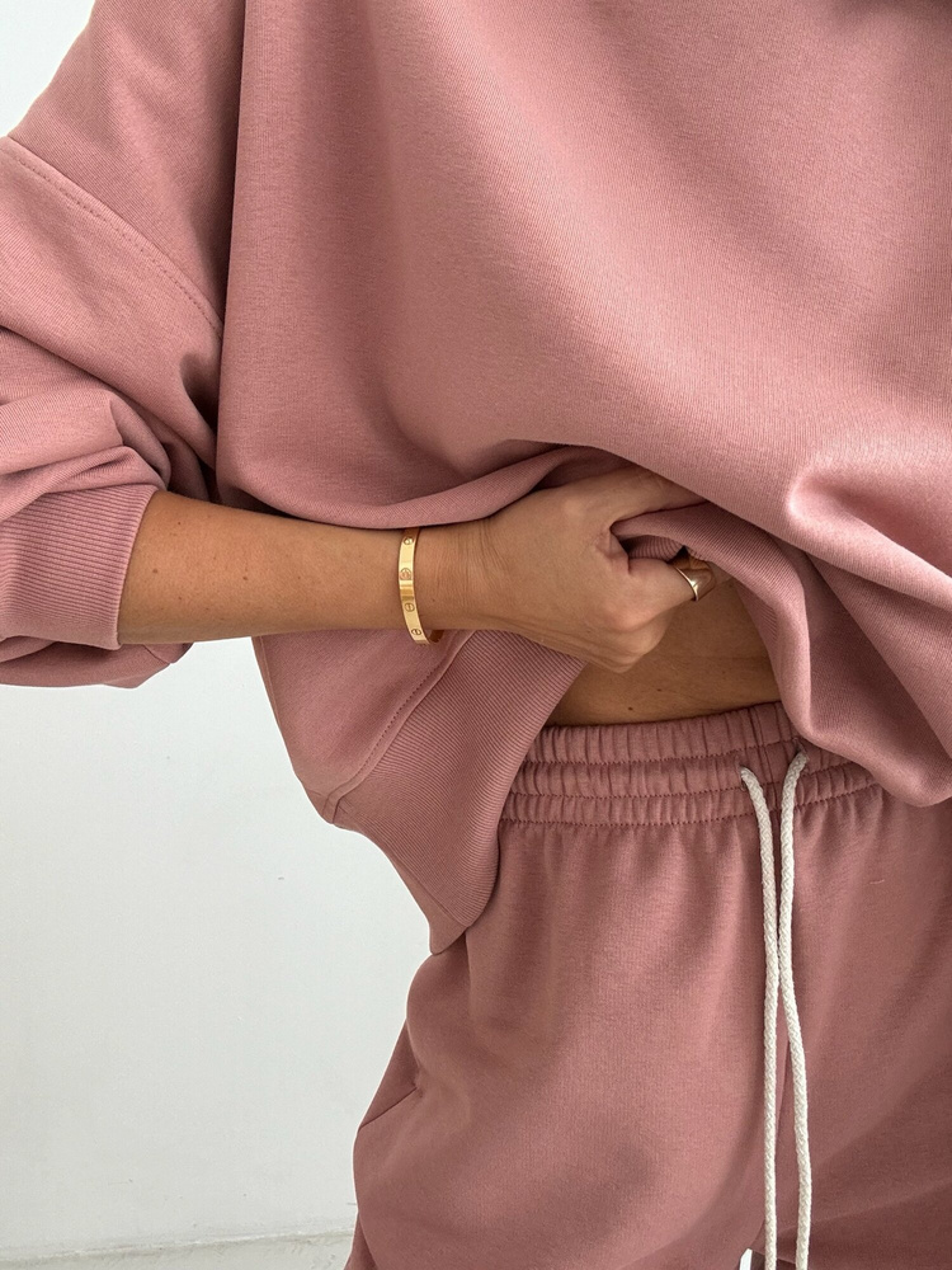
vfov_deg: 60.0
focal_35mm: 30
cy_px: 635
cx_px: 476
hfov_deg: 46.8
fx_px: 1100
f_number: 1.9
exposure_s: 1/78
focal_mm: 2.69
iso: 80
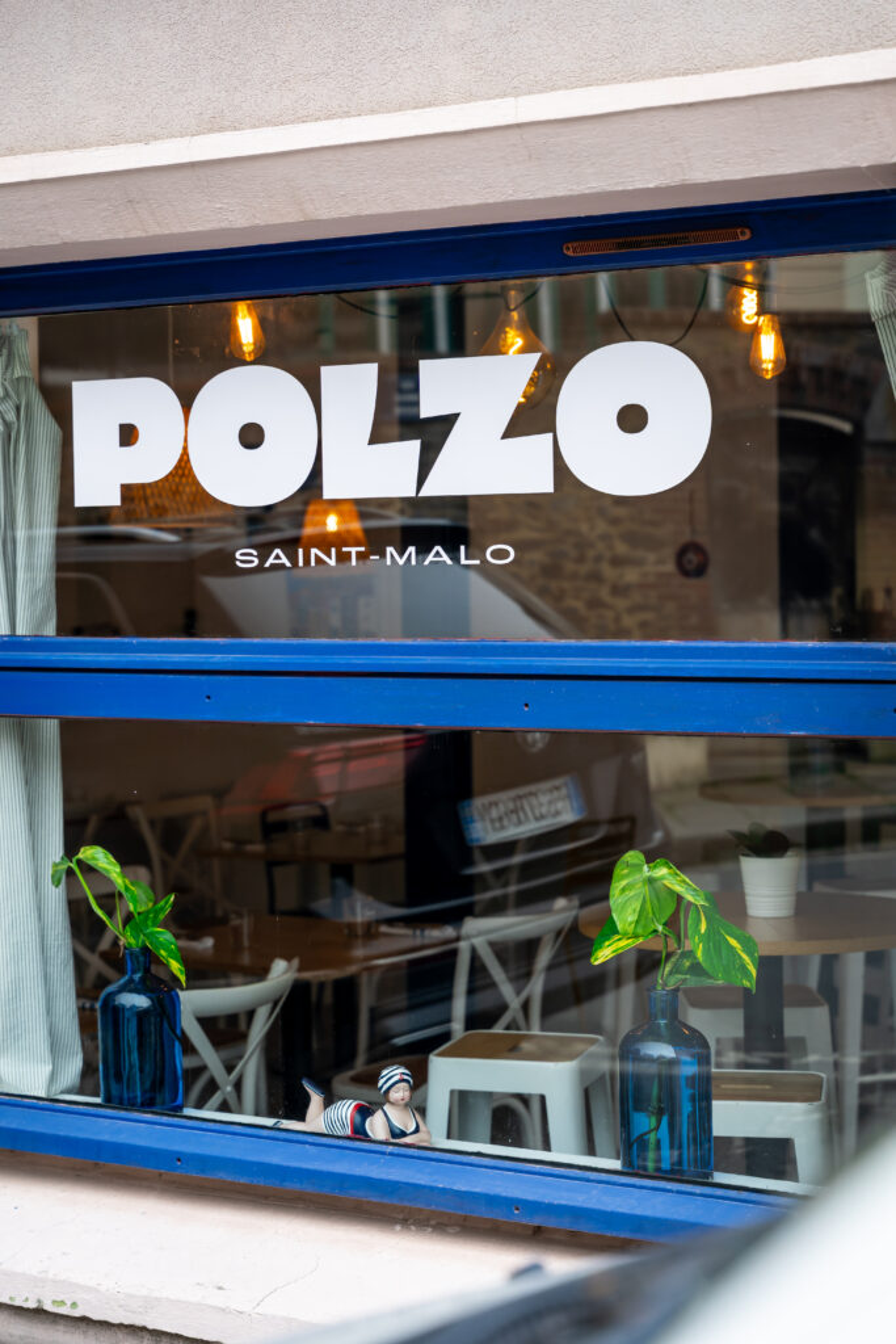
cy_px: 672
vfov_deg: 28.8
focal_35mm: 70
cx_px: 448
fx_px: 2612
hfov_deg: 19.5
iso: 100
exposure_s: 1/250
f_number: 4
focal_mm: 70
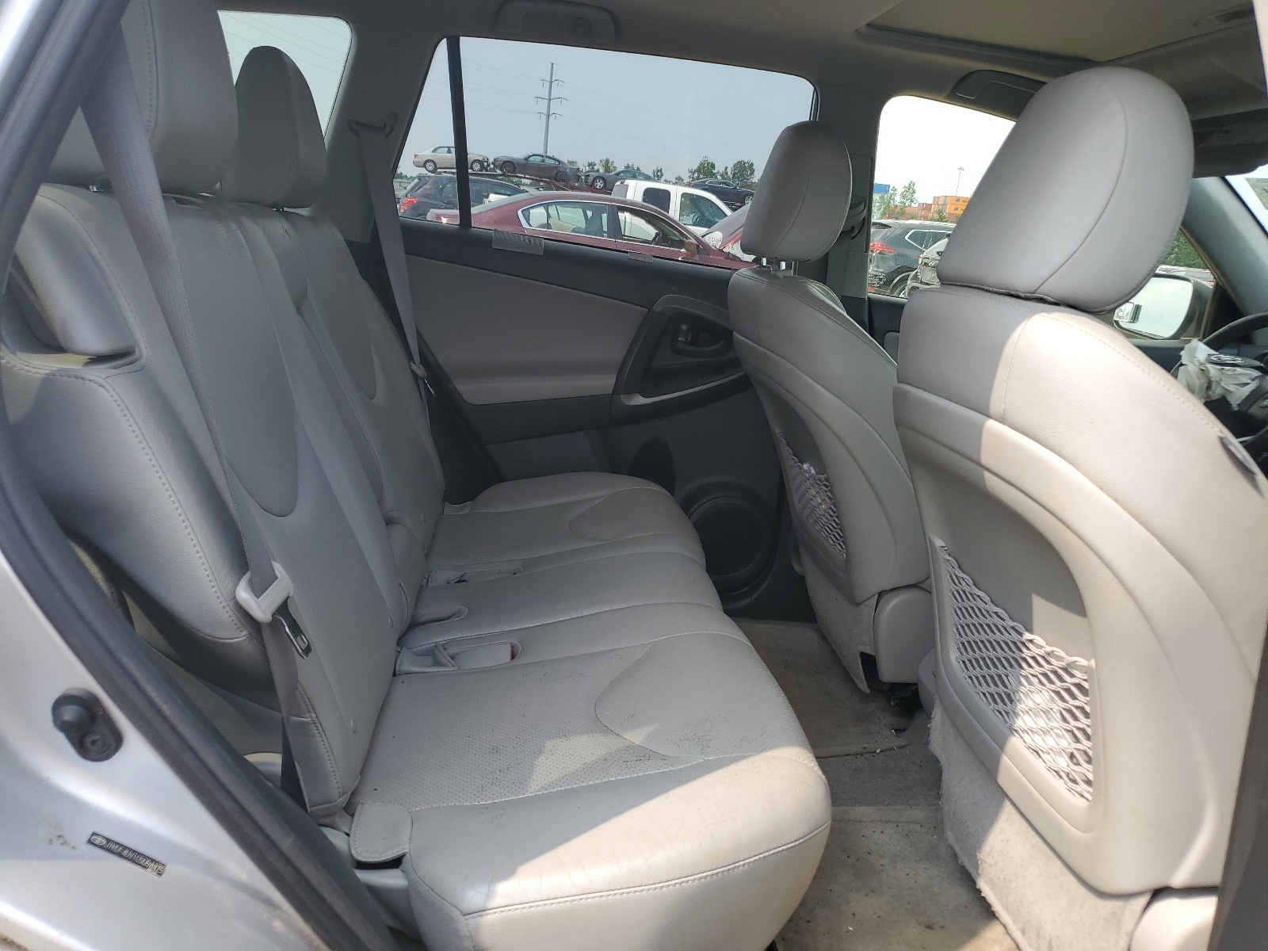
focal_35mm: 26
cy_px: 476
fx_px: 952
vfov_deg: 53.1
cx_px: 634
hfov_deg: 67.3
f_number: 1.5
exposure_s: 1/714
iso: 50
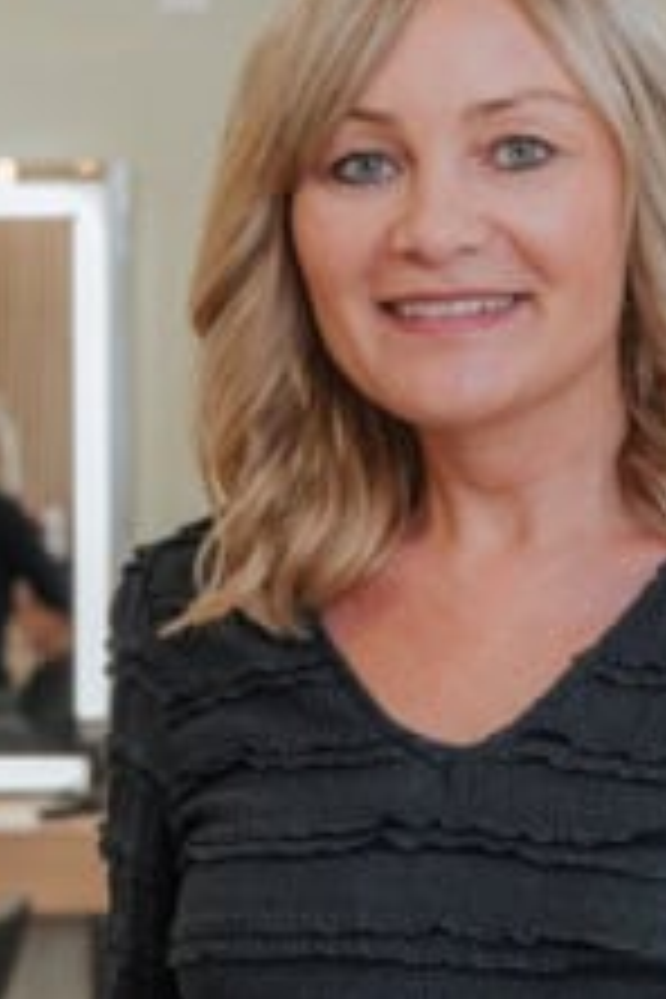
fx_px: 4606
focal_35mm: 166
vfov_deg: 12.4
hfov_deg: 8.2
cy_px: 698
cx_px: 34
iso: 400
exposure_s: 1/125
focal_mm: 36
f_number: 3.5
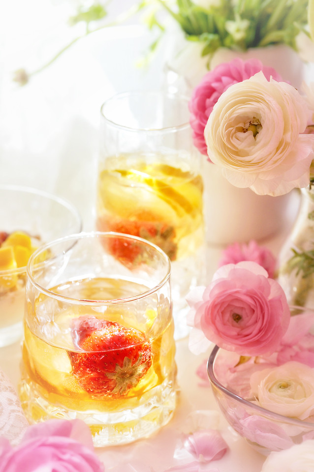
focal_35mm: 75
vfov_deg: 27.0
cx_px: 157
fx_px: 983
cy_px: 236
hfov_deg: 18.1
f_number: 2.8
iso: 100
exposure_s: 1/200
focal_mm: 50
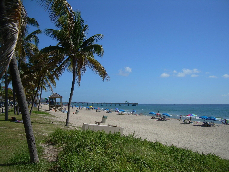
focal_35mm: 38
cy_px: 86
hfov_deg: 49.0
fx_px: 251
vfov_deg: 37.7
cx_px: 114
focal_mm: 6.3
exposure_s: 1/1414
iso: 50
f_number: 2.8
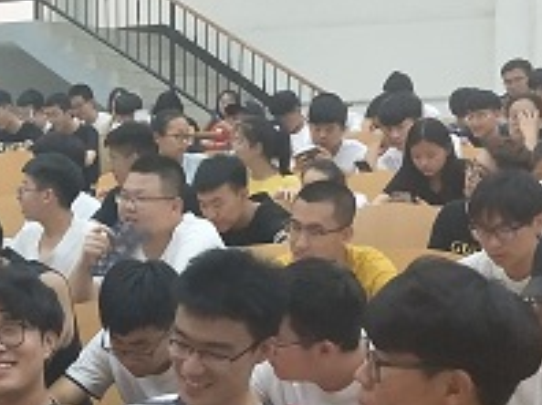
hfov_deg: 20.1
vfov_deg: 15.2
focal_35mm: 97
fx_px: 1517
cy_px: 287
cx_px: 134
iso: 410
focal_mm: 3.95
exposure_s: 1/50
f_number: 1.8
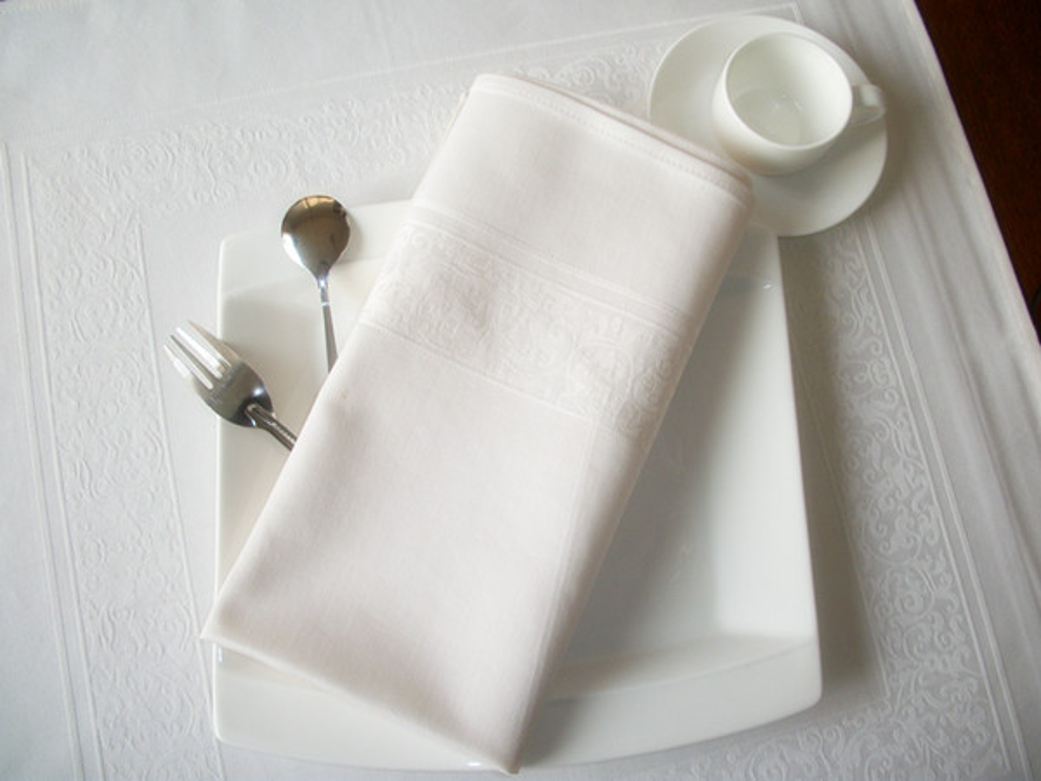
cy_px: 390
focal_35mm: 35
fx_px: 1053
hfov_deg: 52.6
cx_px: 520
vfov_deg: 40.7
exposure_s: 1/125
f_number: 3.1
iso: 112
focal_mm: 6.3
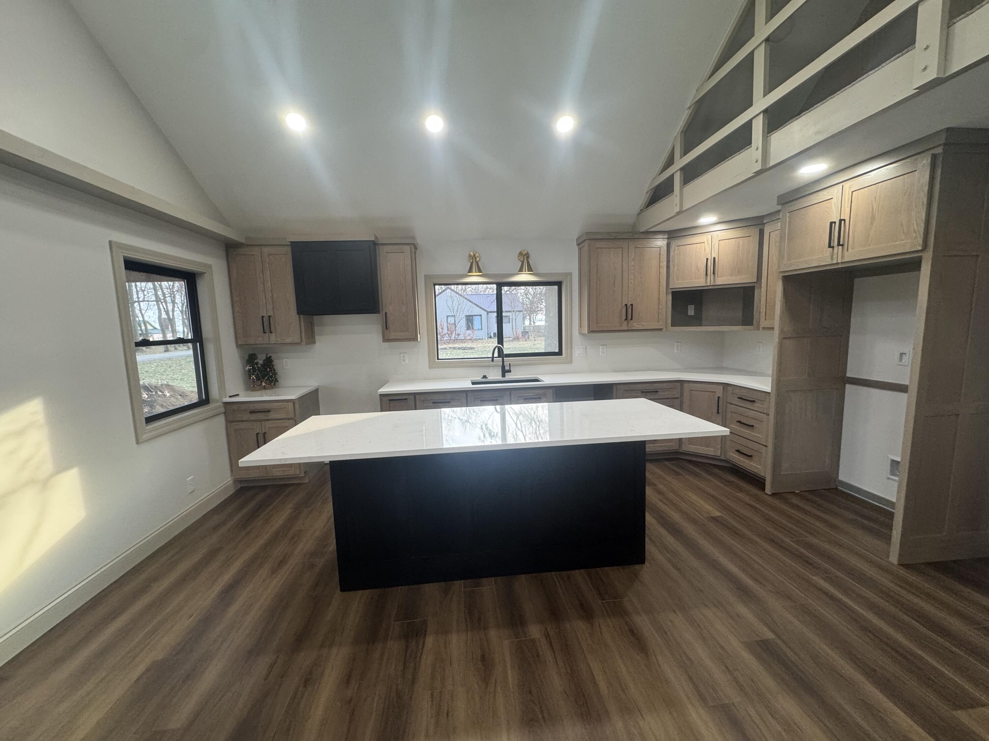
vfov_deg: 85.7
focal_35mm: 14
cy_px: 370
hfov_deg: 102.1
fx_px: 400
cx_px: 494
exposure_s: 1/120
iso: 160
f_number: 2.2
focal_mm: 2.22
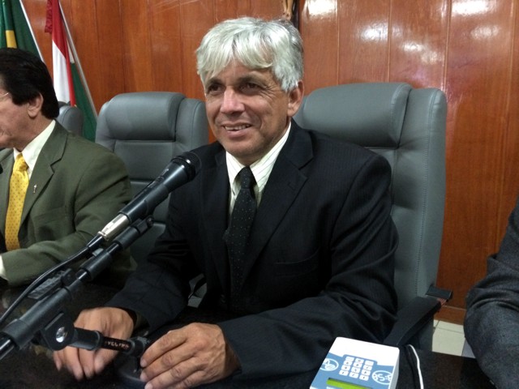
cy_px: 194
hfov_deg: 60.0
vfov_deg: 46.8
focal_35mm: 30
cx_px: 260
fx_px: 450
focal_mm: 4.12
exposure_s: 1/15
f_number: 2.2
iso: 500
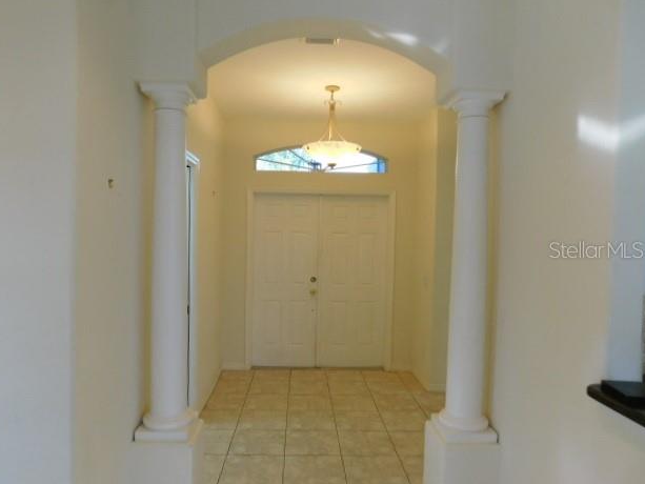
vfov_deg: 56.8
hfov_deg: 71.6
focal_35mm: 24
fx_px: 447
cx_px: 311
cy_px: 249
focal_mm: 4
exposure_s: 1/40
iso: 125
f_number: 3
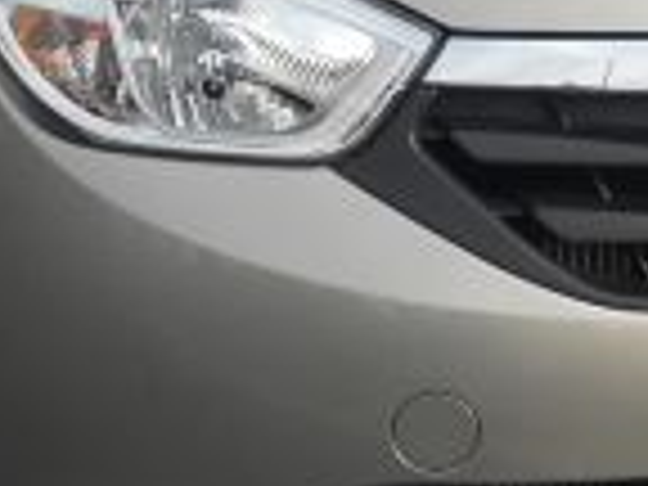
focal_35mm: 172
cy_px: 22
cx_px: 544
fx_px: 3220
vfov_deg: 8.6
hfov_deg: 11.4
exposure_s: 1/400
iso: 80
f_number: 3.9
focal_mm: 6.9
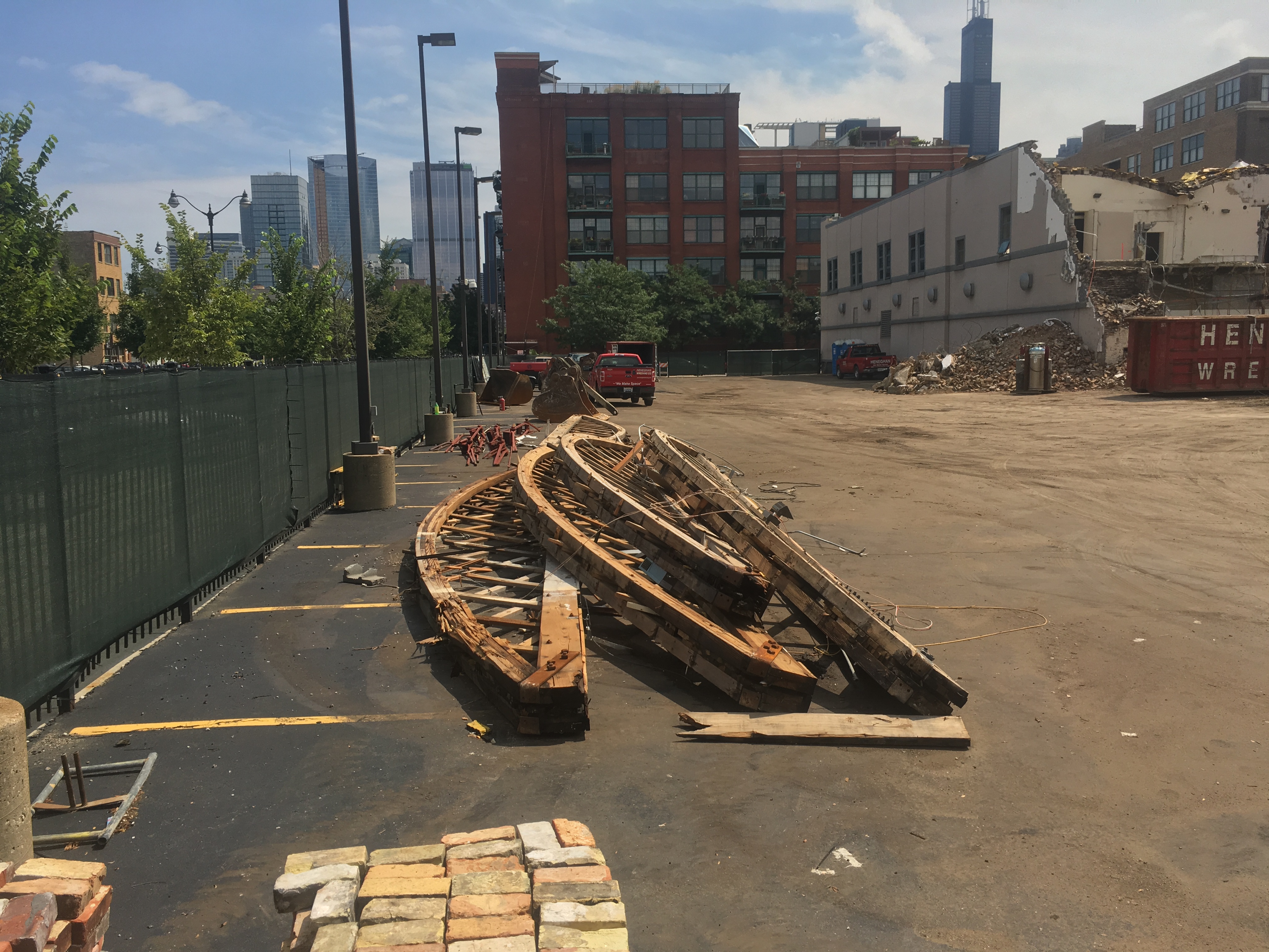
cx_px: 634
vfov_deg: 48.2
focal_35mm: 29
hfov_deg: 61.7
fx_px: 1063
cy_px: 476
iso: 25
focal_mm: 4.15
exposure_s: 1/1637
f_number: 2.2
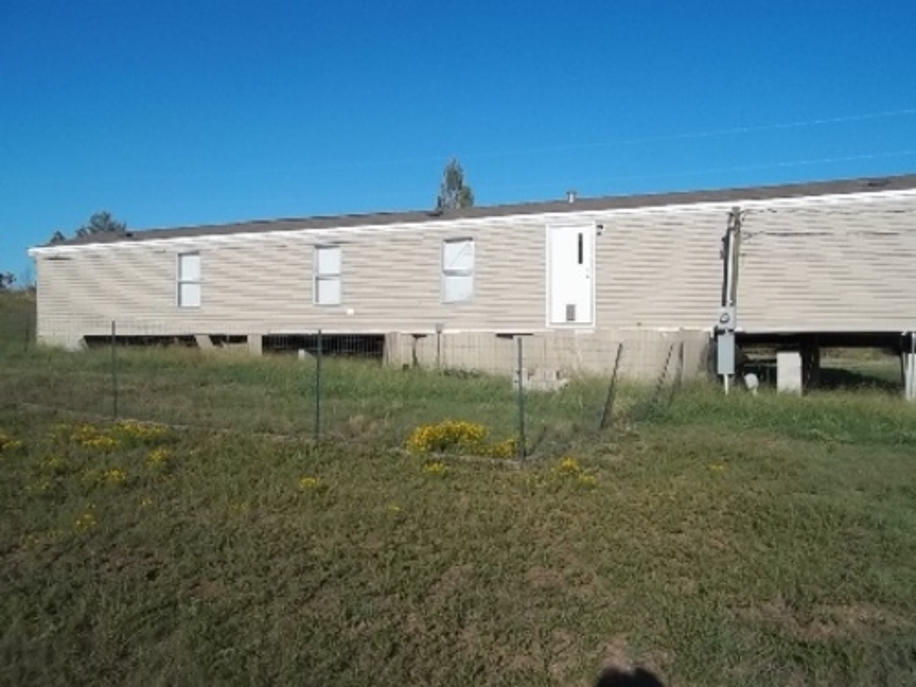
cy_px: 344
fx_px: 847
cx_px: 458
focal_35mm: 32
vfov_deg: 44.2
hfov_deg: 56.8
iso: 80
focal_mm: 5.7
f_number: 5.5
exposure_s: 1/640
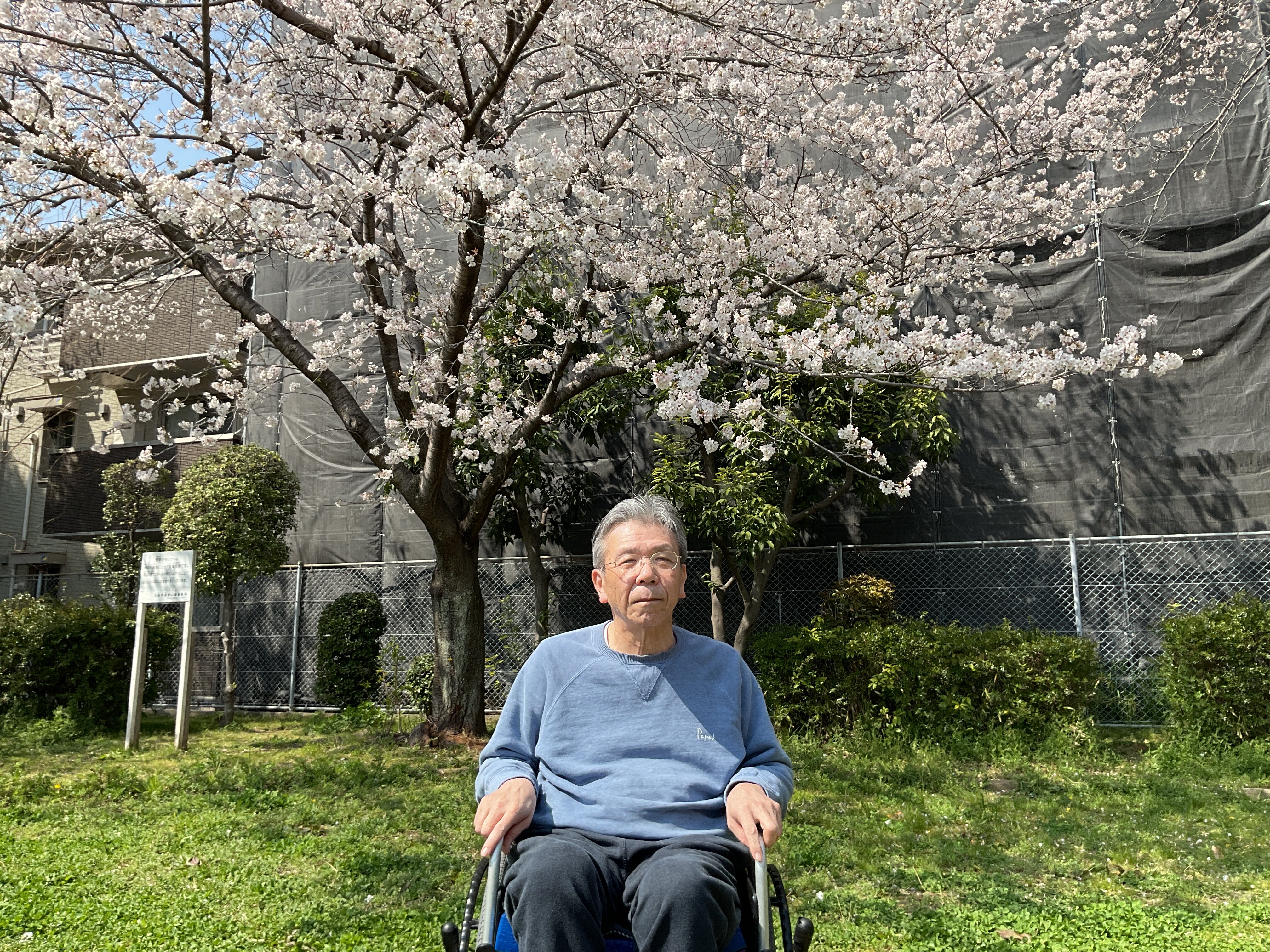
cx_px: 635
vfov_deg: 48.2
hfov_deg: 61.7
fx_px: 1064
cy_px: 476
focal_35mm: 29
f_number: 1.8
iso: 16
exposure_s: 1/1168
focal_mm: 3
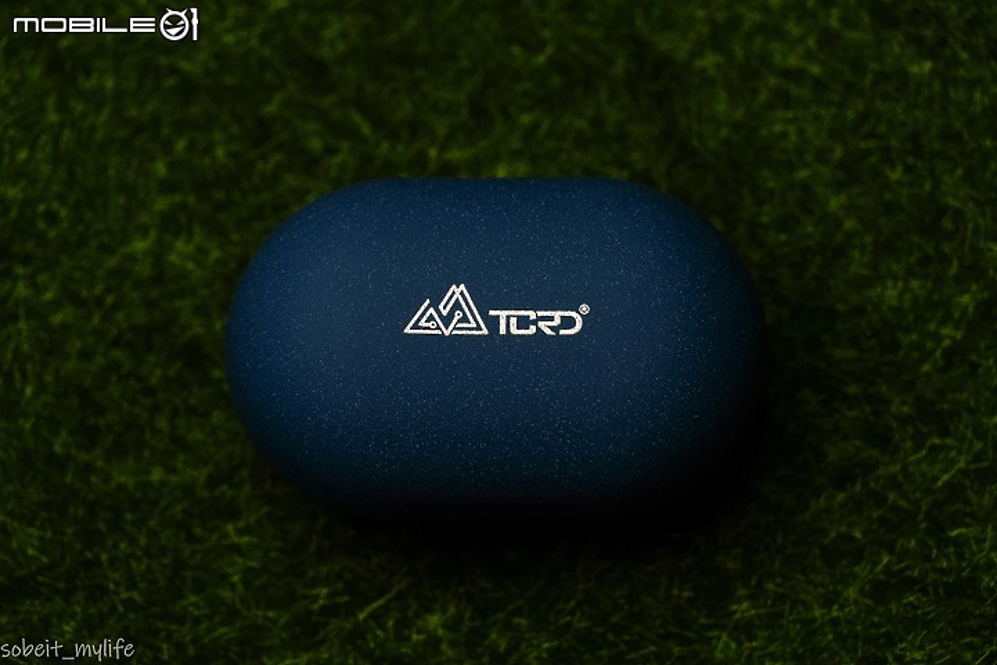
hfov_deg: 10.2
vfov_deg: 6.8
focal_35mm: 202
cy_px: 332
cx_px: 498
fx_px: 5608
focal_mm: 135
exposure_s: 1/60
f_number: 6.3
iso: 640
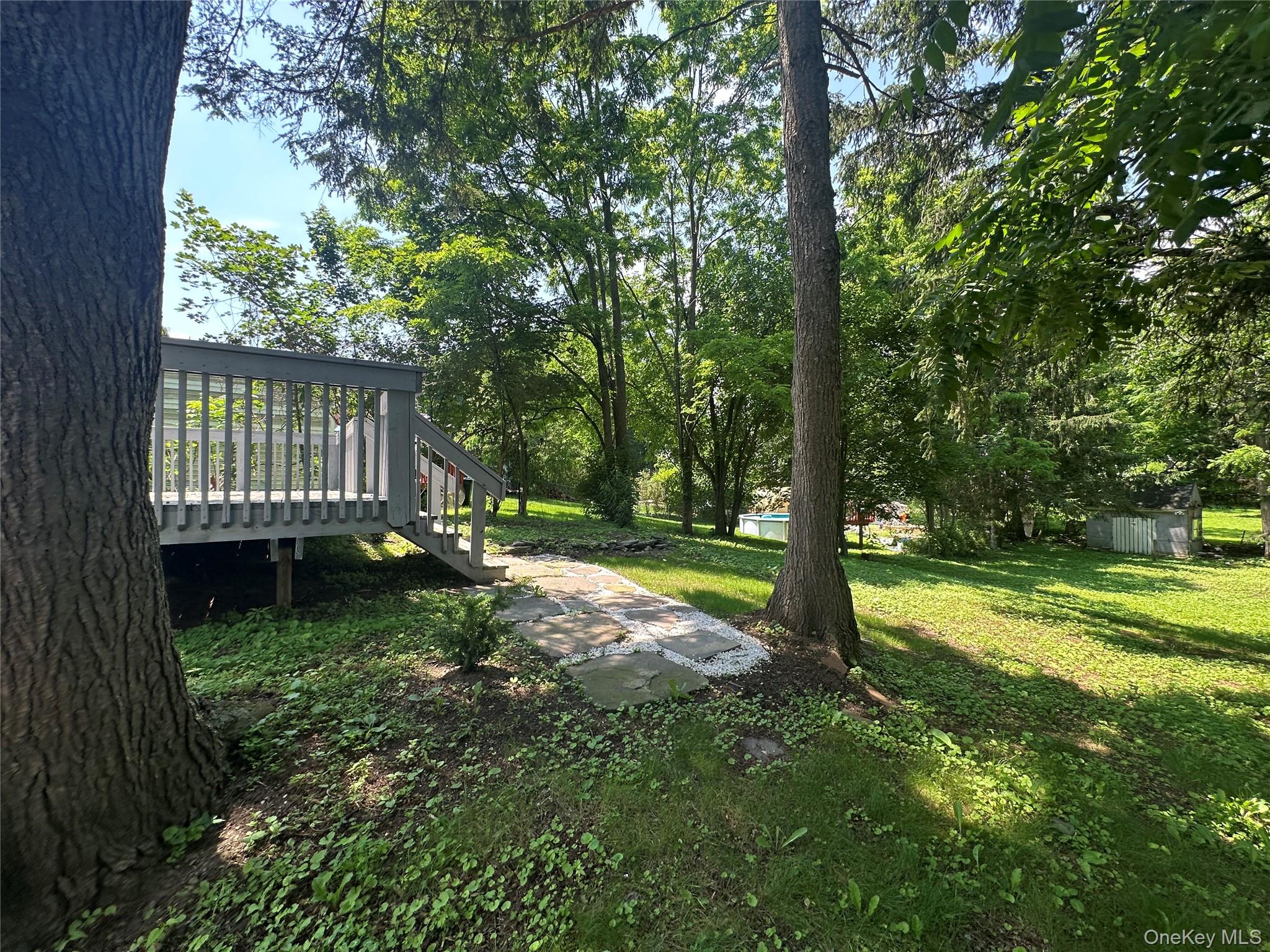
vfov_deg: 85.7
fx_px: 514
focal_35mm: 14
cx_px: 635
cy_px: 476
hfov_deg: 102.1
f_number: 2.2
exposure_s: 1/212
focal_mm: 2.22
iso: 40
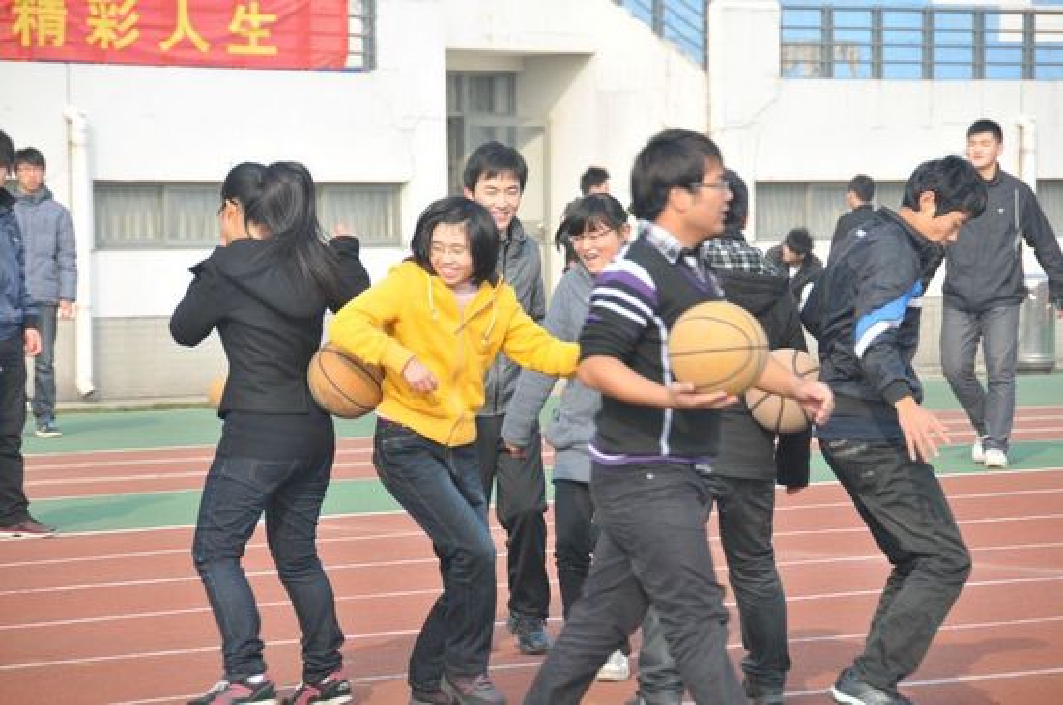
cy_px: 352
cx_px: 532
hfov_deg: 11.4
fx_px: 5307
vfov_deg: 7.6
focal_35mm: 180
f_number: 6.3
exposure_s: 1/250
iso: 200
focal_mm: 120
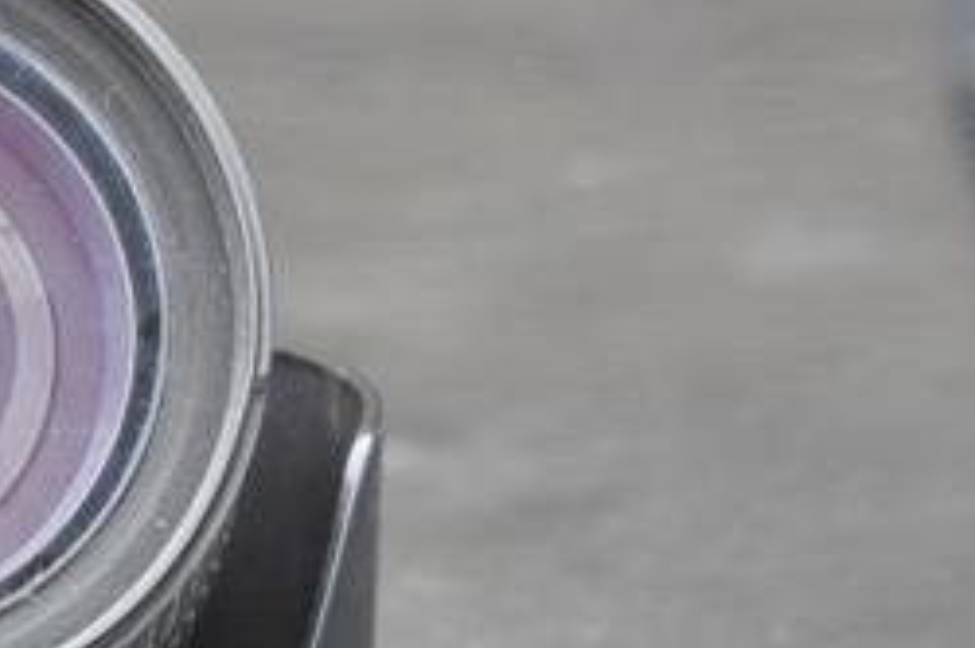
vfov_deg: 1.8
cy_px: 541
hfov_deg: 2.7
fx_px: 20773
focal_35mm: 768
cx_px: -172
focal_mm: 200
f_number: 8
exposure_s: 1/125
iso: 1600
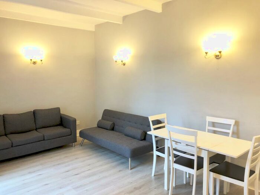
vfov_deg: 49.7
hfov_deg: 63.4
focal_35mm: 28
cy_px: 98
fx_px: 210
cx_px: 130
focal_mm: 3.99
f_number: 1.8
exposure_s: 1/17
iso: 50
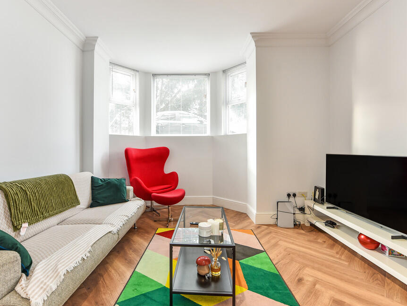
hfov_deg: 94.4
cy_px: 152
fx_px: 188
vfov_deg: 78.1
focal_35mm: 16
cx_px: 193
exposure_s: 1/10
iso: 400
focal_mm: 14
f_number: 7.1
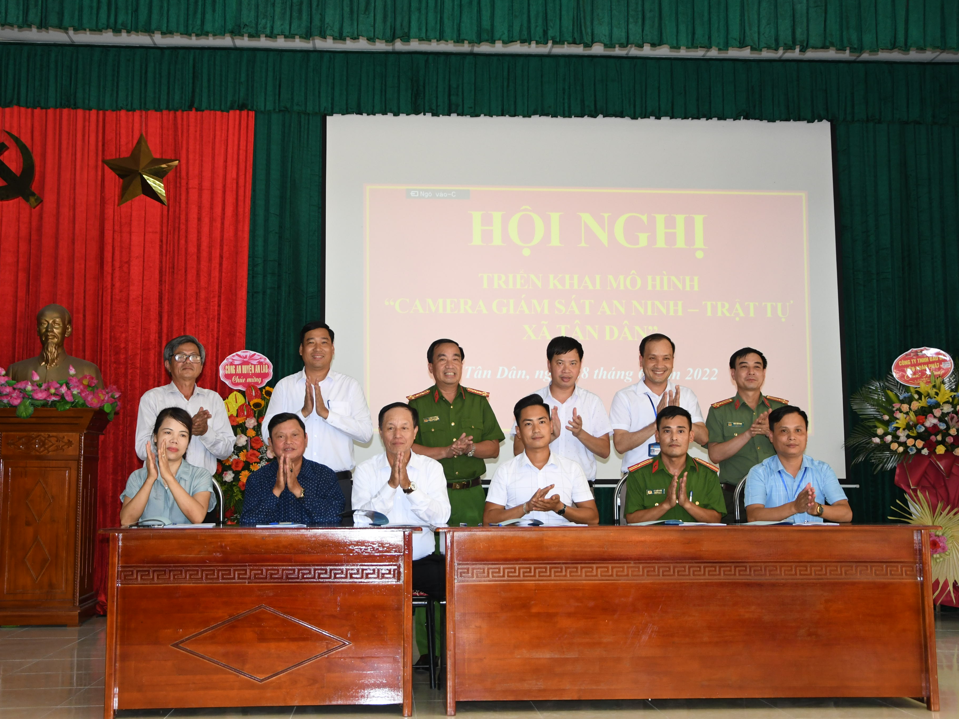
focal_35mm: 42
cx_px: 471
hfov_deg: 45.2
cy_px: 361
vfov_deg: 34.7
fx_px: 1151
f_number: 4
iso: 1000
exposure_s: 1/200
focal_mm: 25
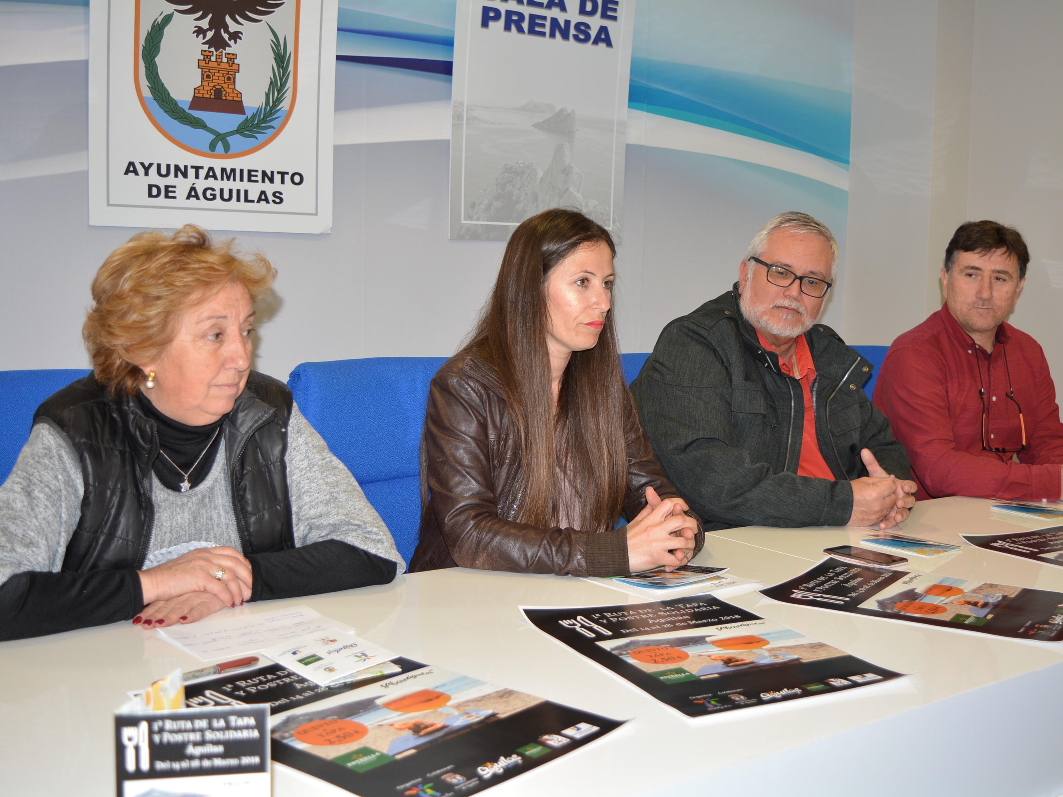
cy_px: 398
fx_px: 1198
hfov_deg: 47.8
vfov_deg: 36.8
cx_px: 598
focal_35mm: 39
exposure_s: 1/60
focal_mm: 24
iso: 400
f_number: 4
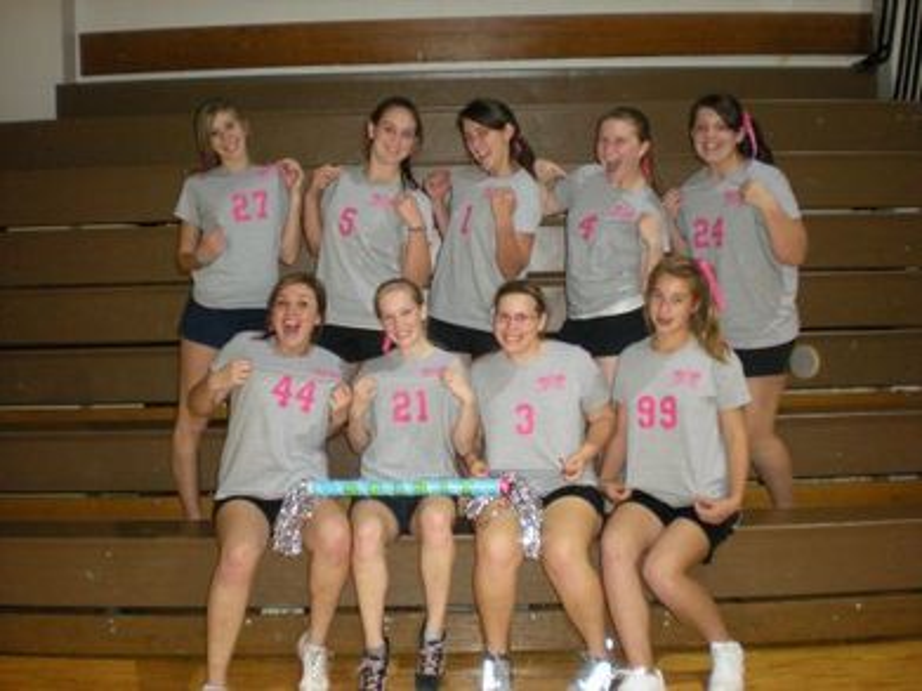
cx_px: 461
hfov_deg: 49.0
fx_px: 1012
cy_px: 346
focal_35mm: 38
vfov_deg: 37.7
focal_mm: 6.3
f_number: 3.1
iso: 348
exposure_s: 1/60
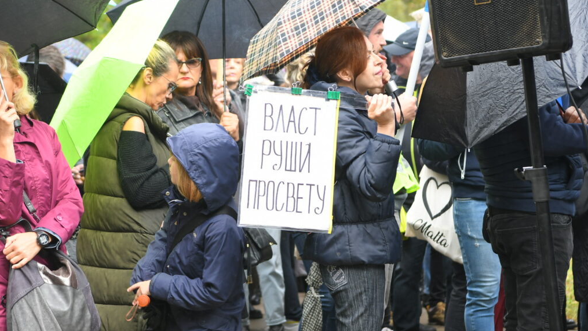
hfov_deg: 19.3
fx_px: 1731
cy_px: 140
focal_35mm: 111
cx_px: 294
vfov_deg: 10.9
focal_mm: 70
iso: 400
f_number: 4
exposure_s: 1/320
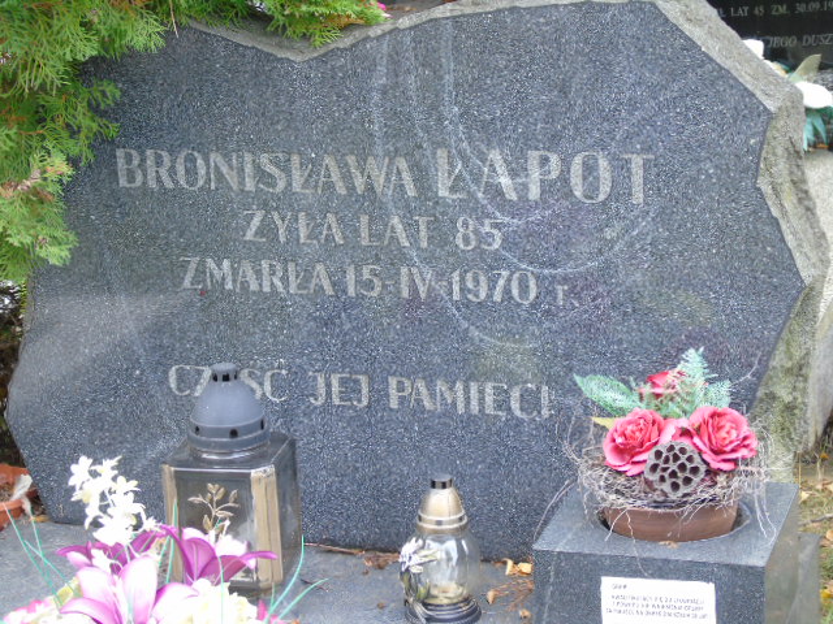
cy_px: 312
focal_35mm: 94
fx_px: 2262
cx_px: 416
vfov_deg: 15.7
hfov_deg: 20.9
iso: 100
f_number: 4.3
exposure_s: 1/30
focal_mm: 17
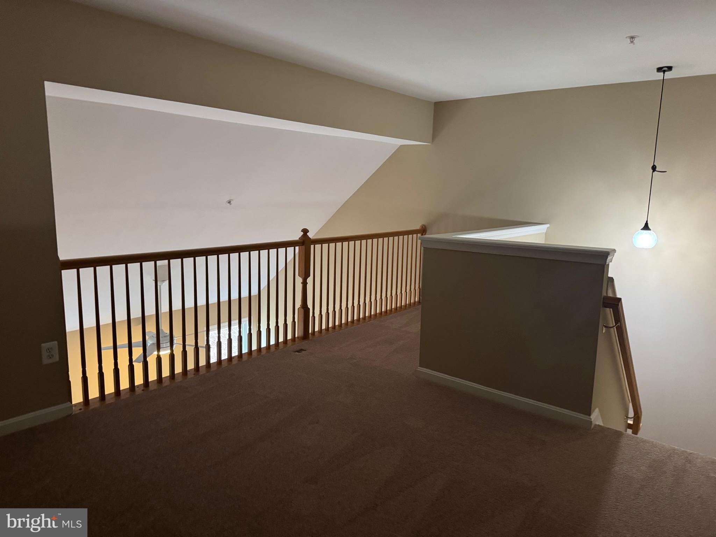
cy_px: 268
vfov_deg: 56.8
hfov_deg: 71.6
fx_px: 496
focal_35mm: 24
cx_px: 358
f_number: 1.78
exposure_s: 1/40
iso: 640
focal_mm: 6.76
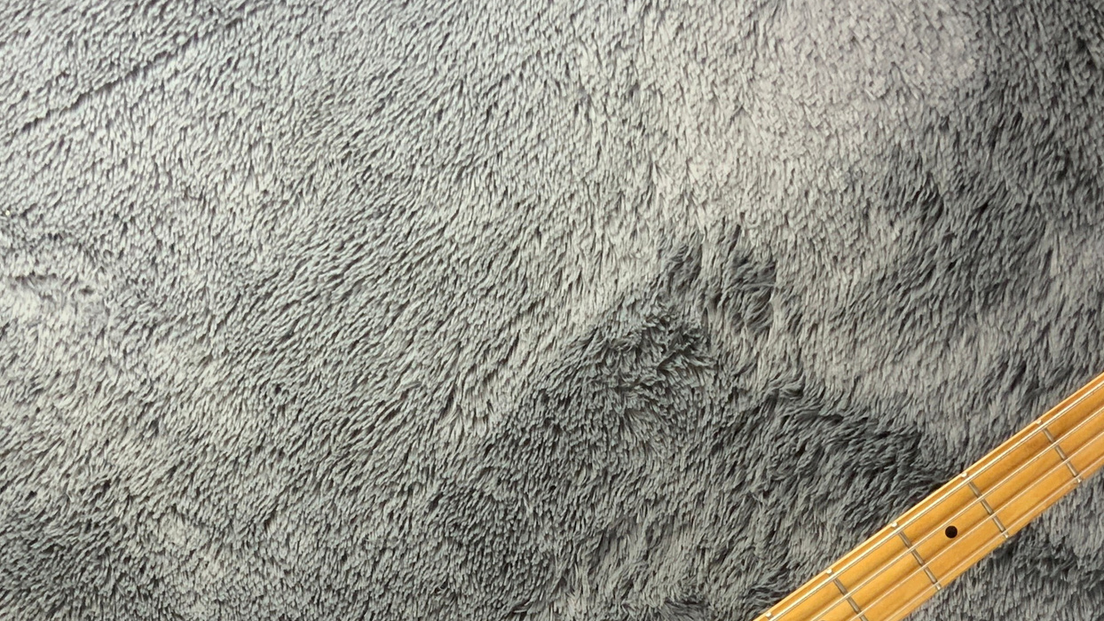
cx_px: 540
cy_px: 830
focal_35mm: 65
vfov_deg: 17.3
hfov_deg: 32.4
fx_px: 1903
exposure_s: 1/60
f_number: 1.8
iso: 125
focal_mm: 3
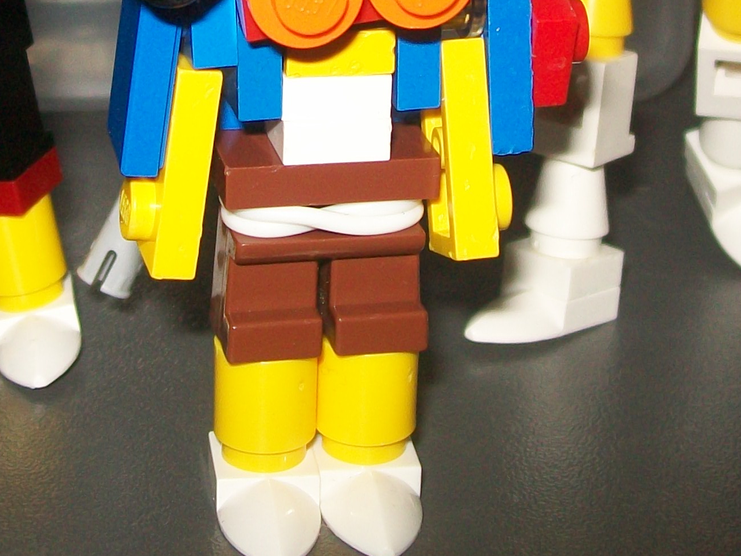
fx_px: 2055
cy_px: -110
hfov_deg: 20.4
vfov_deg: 14.9
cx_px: 278
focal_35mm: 96
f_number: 2.7
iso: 64
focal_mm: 6
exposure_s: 1/60
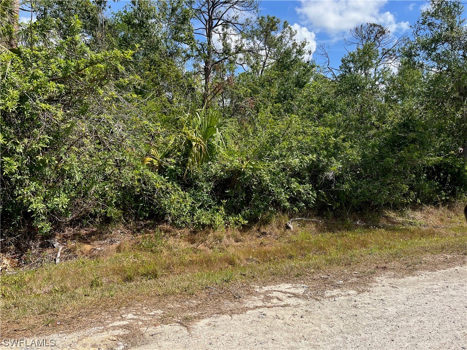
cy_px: 175
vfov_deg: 53.1
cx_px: 234
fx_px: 351
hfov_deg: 67.3
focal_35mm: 26
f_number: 1.6
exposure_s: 1/2358
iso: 50
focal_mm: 5.1
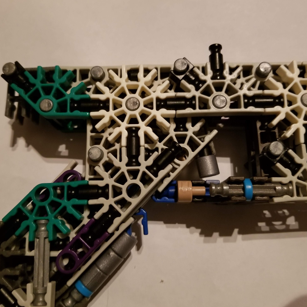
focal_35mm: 31
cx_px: 157
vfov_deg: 52.5
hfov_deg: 52.5
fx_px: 311
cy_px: 154
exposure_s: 1/10
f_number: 1.7
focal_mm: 4.25
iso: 320
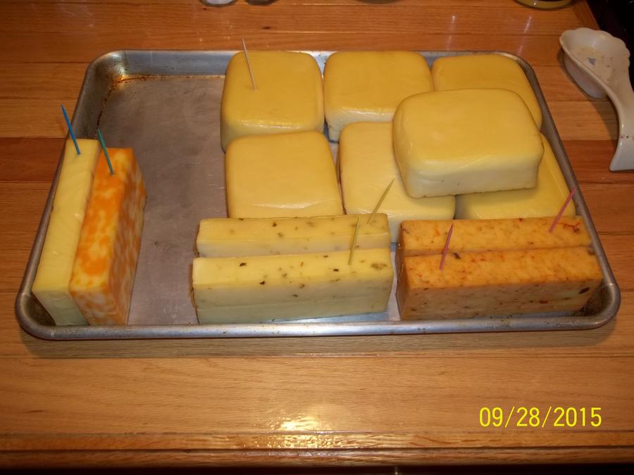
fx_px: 586
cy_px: 238
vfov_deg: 44.2
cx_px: 317
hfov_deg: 56.8
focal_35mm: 32
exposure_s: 1/30
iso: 64
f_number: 2.9
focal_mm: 5.7
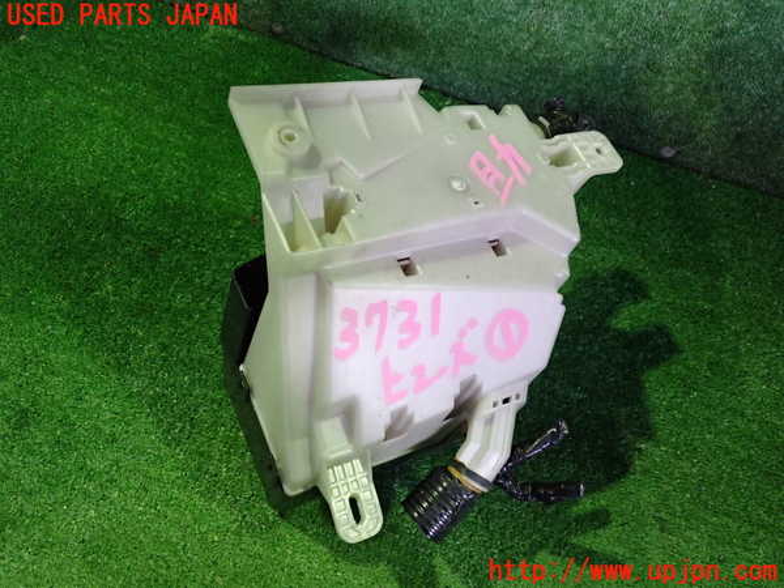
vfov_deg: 46.8
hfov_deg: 60.0
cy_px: 294
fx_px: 679
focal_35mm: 30
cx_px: 392
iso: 640
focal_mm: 5.4
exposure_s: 1/30
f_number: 2.3
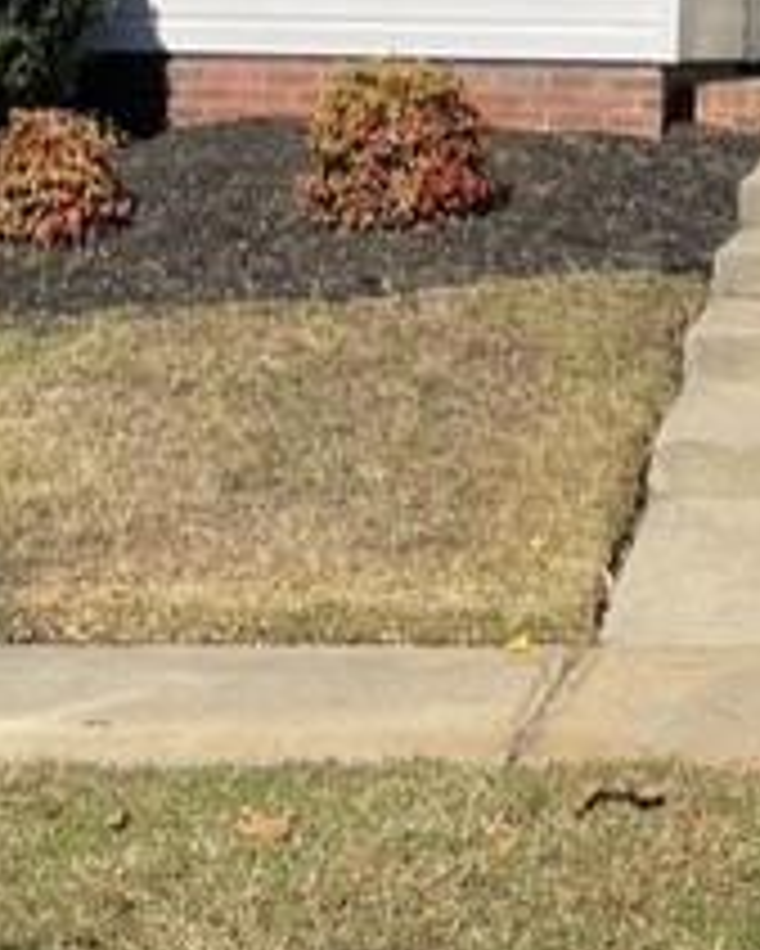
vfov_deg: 14.4
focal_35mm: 123
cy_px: -538
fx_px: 3456
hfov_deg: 12.2
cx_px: 994
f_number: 1.6
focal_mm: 5.1
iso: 32
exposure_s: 1/6250
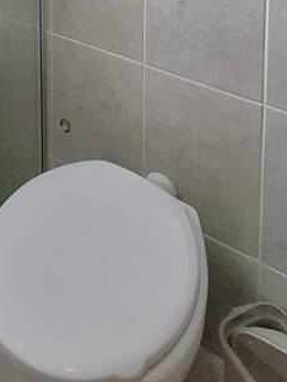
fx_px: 497
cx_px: 10
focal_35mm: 45
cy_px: -170
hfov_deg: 30.3
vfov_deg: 29.1
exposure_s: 1/40
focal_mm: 1.74
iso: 100
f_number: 2.2
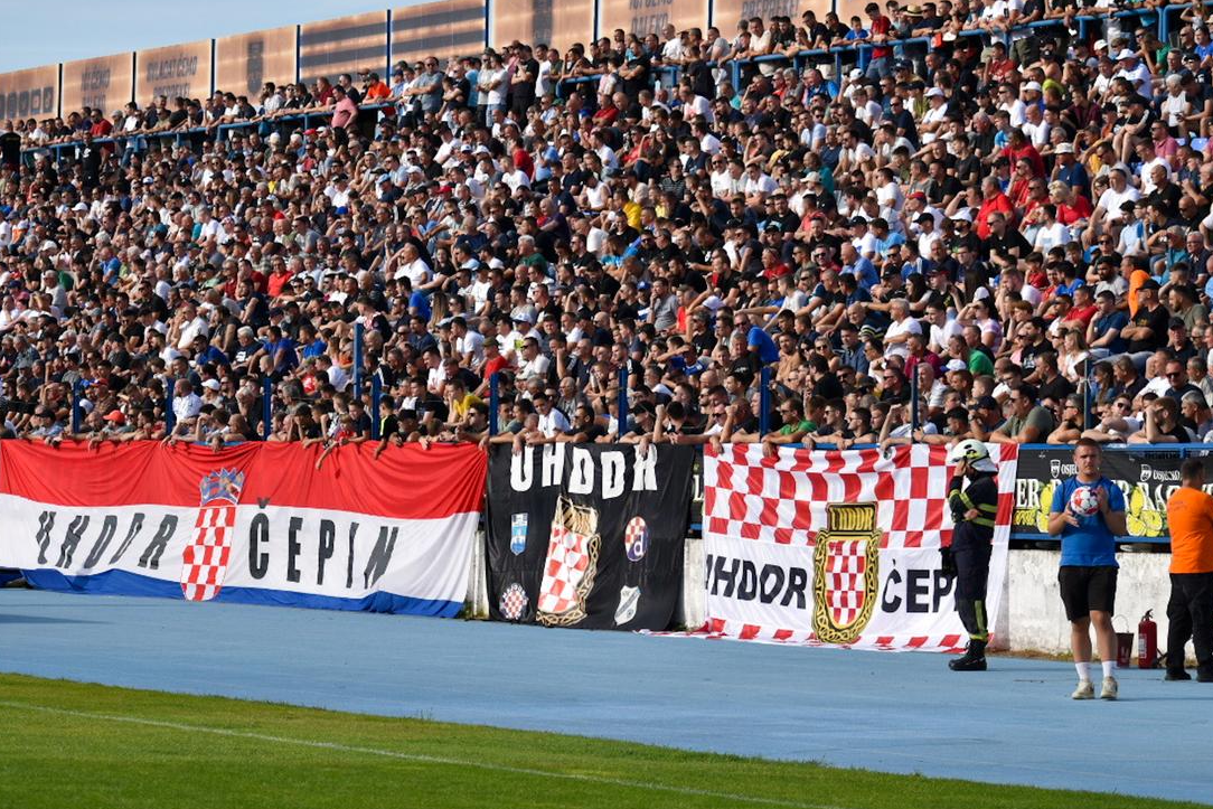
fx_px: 5223
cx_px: 547
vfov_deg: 8.9
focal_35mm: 155
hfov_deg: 13.2
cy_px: 259
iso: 100
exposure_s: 1/800
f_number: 4.5
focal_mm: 70
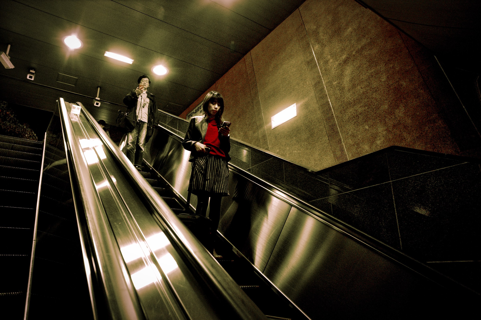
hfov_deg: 73.8
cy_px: 160
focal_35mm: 24
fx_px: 320
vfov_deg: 53.1
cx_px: 240
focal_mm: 24
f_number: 5.6
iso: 4000
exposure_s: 1/100
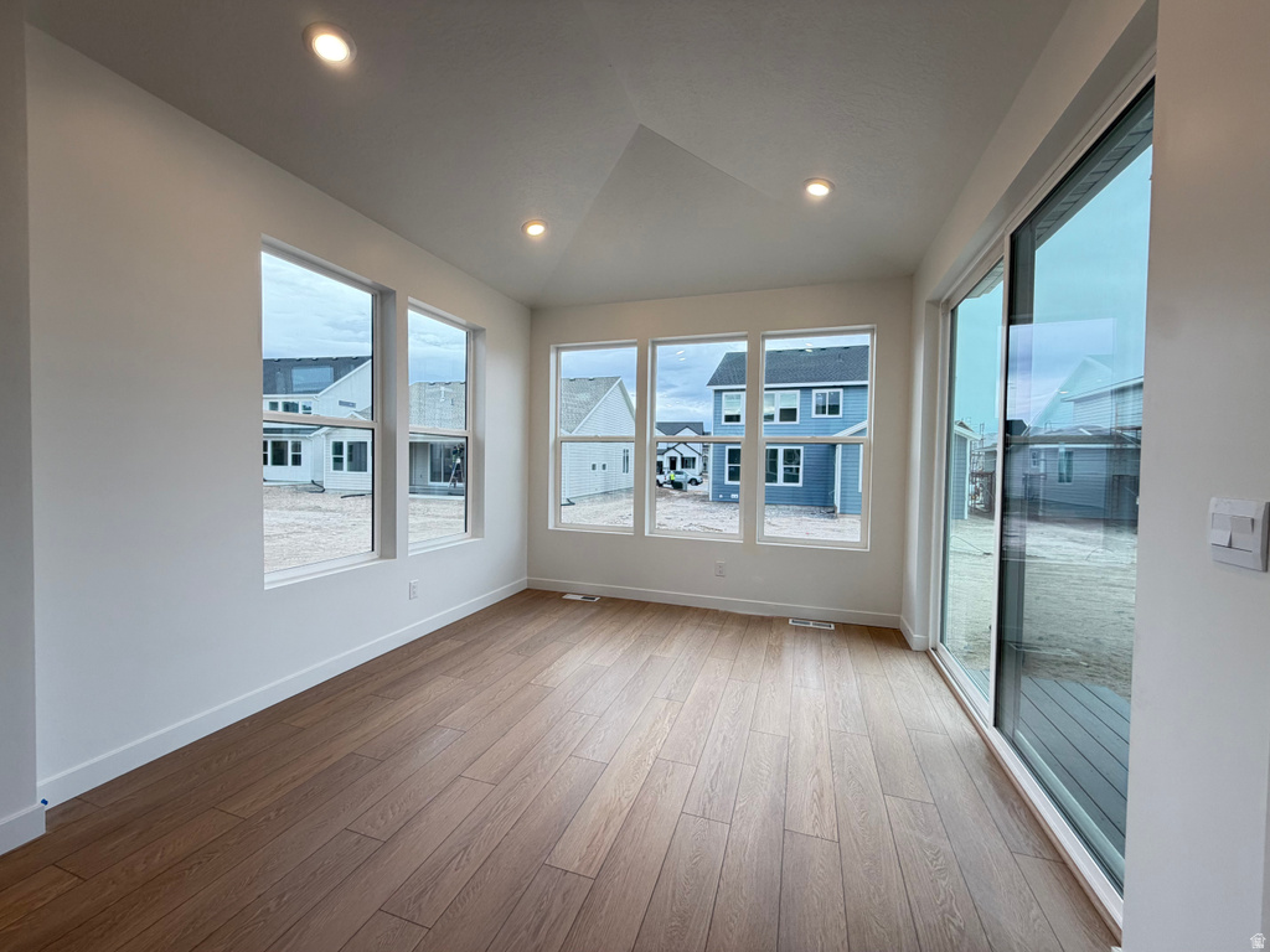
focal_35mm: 14
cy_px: 476
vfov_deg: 85.7
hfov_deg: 102.1
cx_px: 635
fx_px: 514
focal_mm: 2.22
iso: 160
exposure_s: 1/120
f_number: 2.2
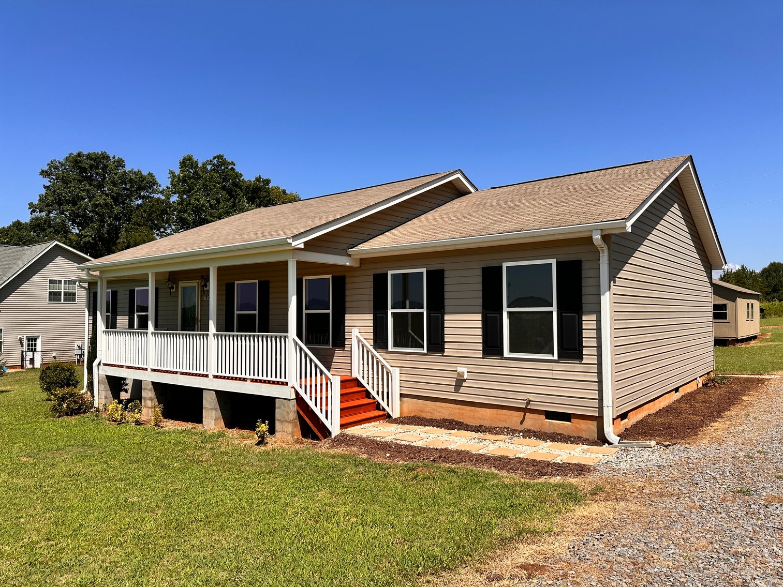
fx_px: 543
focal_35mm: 24
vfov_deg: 56.8
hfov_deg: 71.6
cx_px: 392
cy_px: 294
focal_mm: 6.86
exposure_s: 1/5000
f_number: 1.78
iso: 80
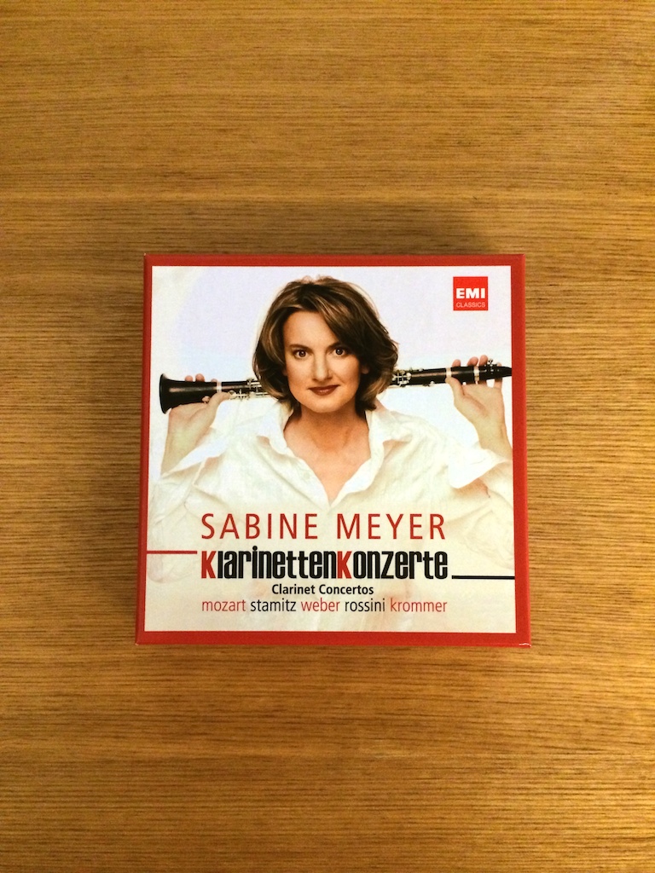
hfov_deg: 46.8
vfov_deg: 60.0
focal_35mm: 30
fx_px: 757
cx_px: 328
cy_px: 436
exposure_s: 1/17
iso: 320
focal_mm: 4.12
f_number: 2.2
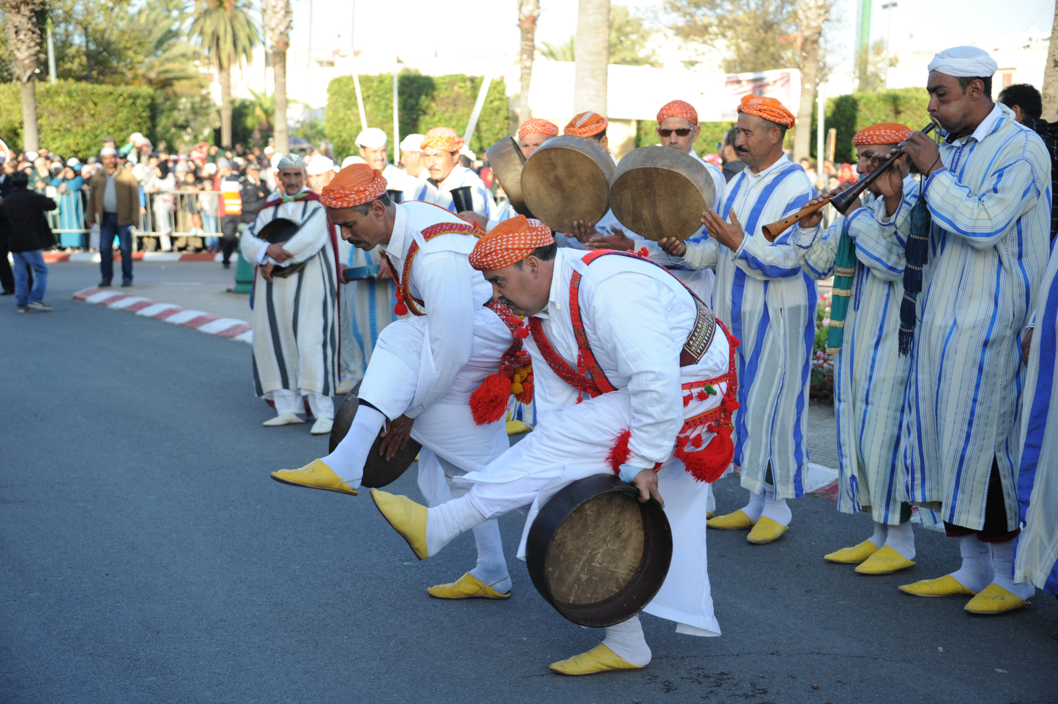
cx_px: 529
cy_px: 352
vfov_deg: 24.2
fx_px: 1645
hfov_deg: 35.7
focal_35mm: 56
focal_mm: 56
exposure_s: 1/1250
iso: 1000
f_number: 4.5
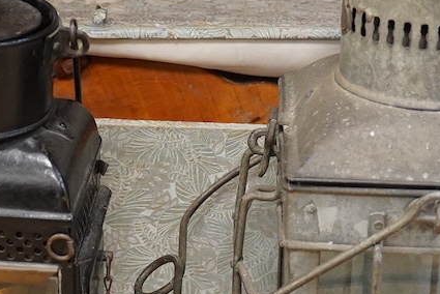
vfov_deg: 11.5
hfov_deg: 17.2
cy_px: 231
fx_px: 1455
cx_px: 238
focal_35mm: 119
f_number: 5.6
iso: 2500
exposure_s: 1/160
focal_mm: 30
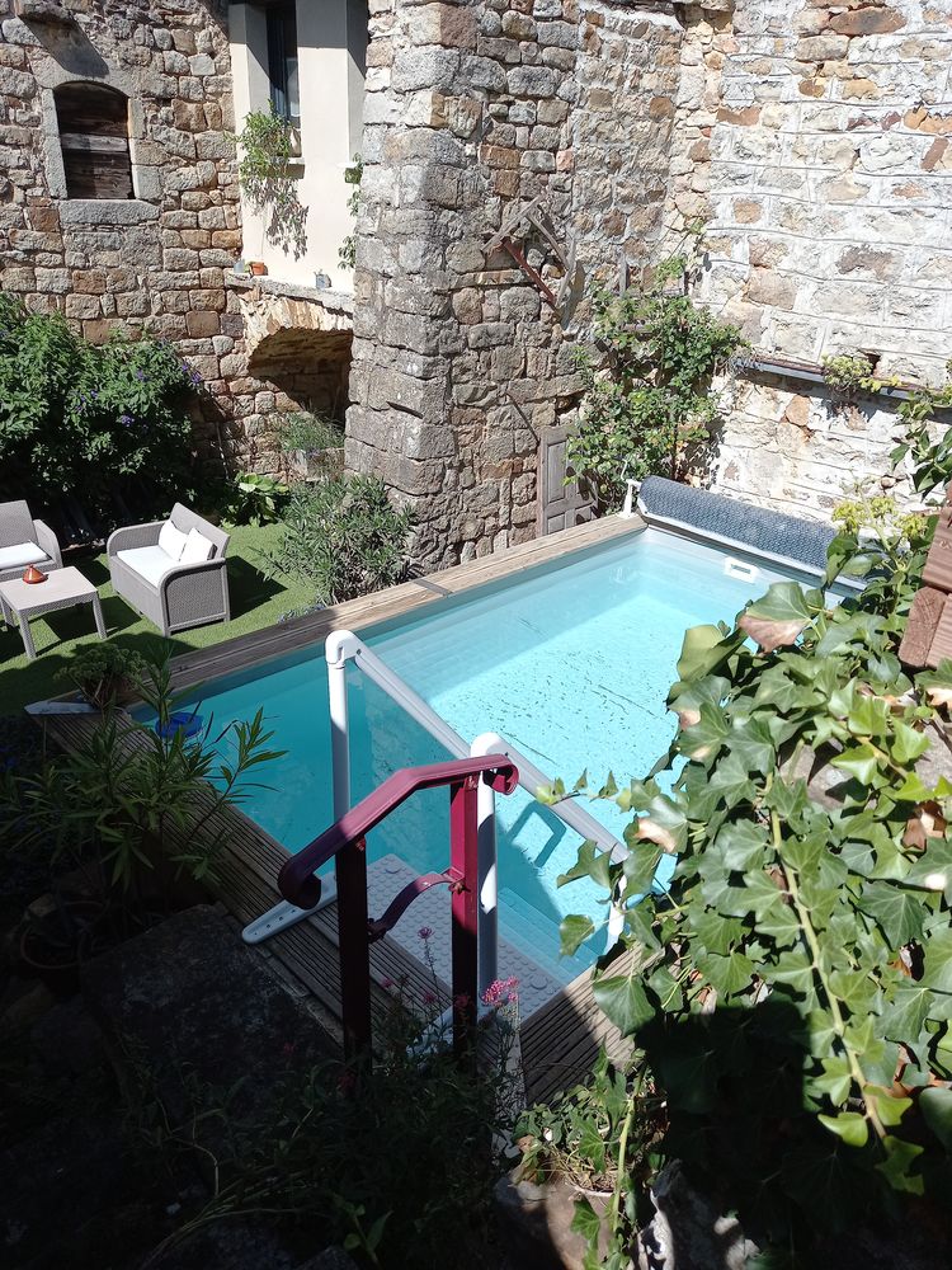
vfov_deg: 69.4
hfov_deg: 54.9
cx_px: 476
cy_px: 635
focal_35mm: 25
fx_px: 917
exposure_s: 1/665
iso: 32
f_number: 2
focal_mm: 4.6
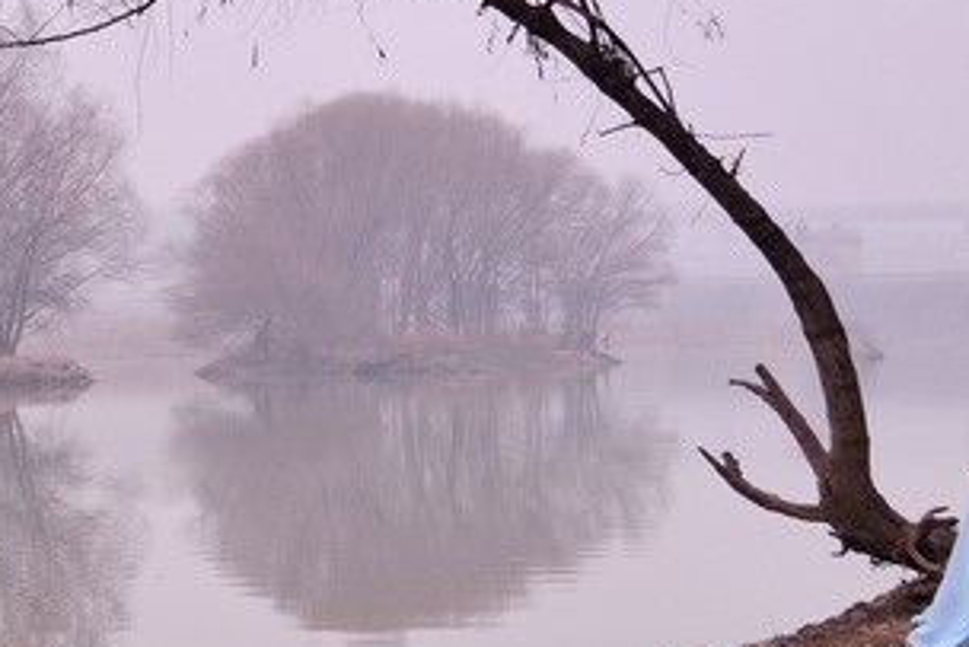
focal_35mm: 151
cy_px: 475
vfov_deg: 9.1
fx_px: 4066
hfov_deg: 13.3
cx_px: -131
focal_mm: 34
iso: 100
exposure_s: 1/80
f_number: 5
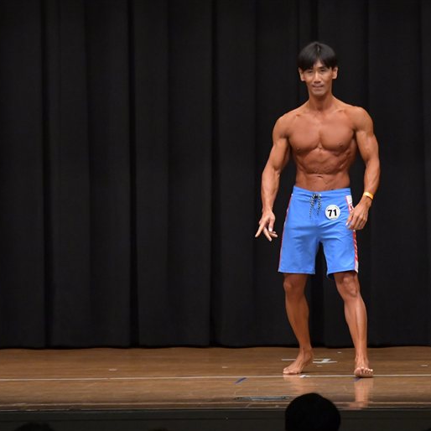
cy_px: 216
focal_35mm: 278
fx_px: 3916
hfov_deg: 6.3
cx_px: 286
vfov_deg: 6.3
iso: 6400
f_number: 5.6
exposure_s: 1/400
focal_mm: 145
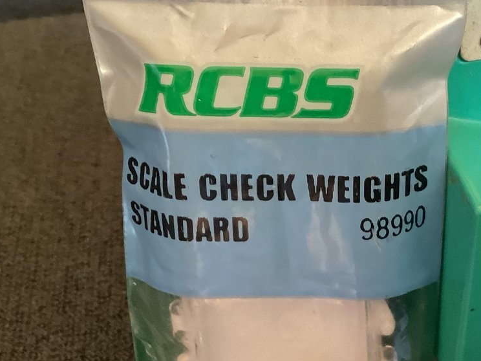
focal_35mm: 63
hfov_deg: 30.2
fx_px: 875
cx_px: 368
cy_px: 170
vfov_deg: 23.3
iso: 200
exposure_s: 1/50
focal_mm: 3.3
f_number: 2.4
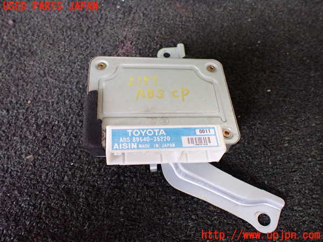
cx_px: 162
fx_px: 280
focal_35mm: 30
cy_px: 121
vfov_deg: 46.8
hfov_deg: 60.0
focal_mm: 5.4
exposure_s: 1/125
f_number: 2.3
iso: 640
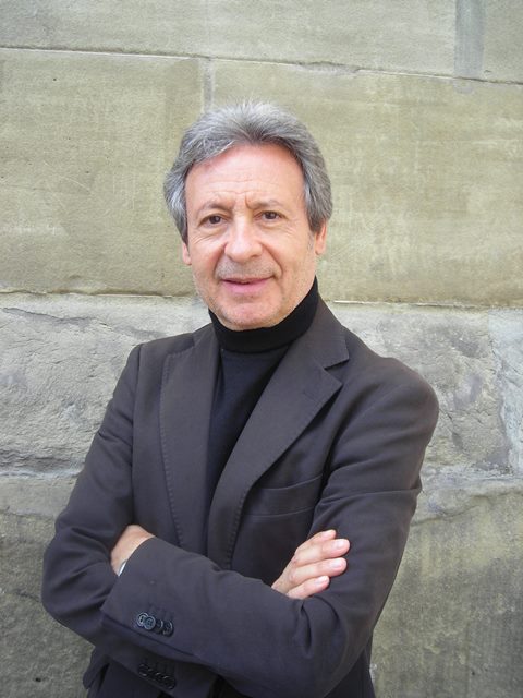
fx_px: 826
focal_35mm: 41
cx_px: 262
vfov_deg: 45.8
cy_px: 349
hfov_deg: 35.1
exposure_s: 1/76
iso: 50
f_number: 3.3
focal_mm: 6.8
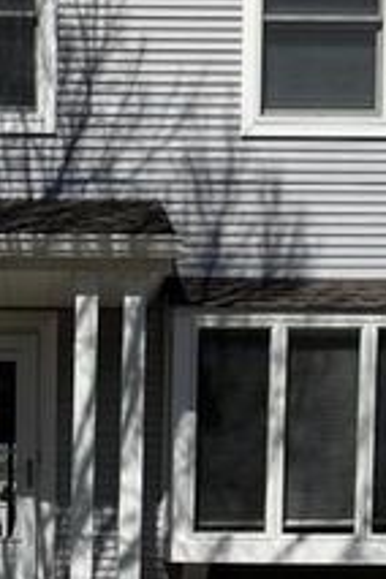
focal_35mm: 78
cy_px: 586
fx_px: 1254
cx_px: 43
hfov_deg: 17.3
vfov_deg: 24.7
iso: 80
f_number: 1.78
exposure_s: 1/10309
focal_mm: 6.76
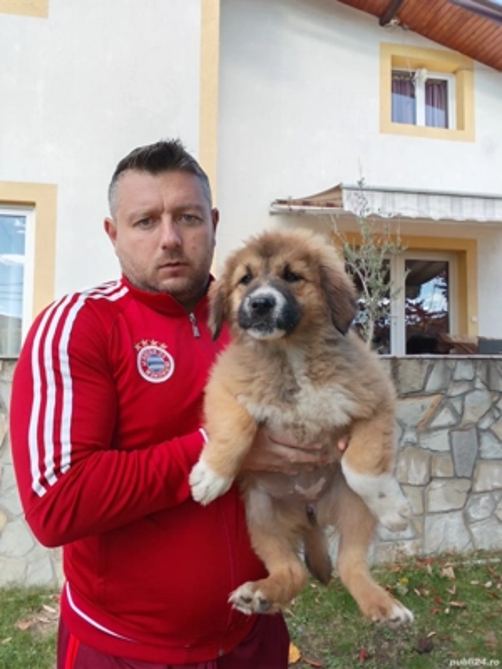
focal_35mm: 25
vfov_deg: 69.4
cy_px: 334
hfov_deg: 54.9
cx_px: 251
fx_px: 483
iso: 50
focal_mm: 3.09
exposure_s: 1/210
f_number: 2
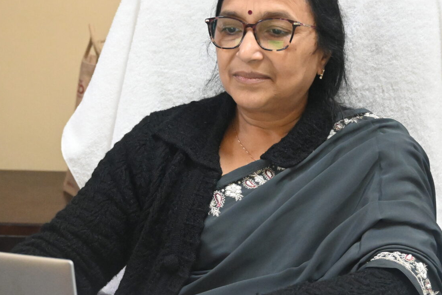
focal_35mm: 111
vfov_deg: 12.3
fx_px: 1363
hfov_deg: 18.4
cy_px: 184
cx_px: 168
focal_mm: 40
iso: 5600
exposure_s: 1/60
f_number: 4.5
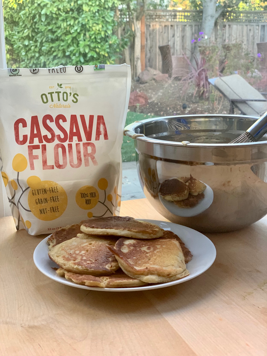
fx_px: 535
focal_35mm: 52
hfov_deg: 28.0
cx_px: 134
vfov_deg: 36.8
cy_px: 178
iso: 125
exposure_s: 1/73
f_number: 2.4
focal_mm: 6
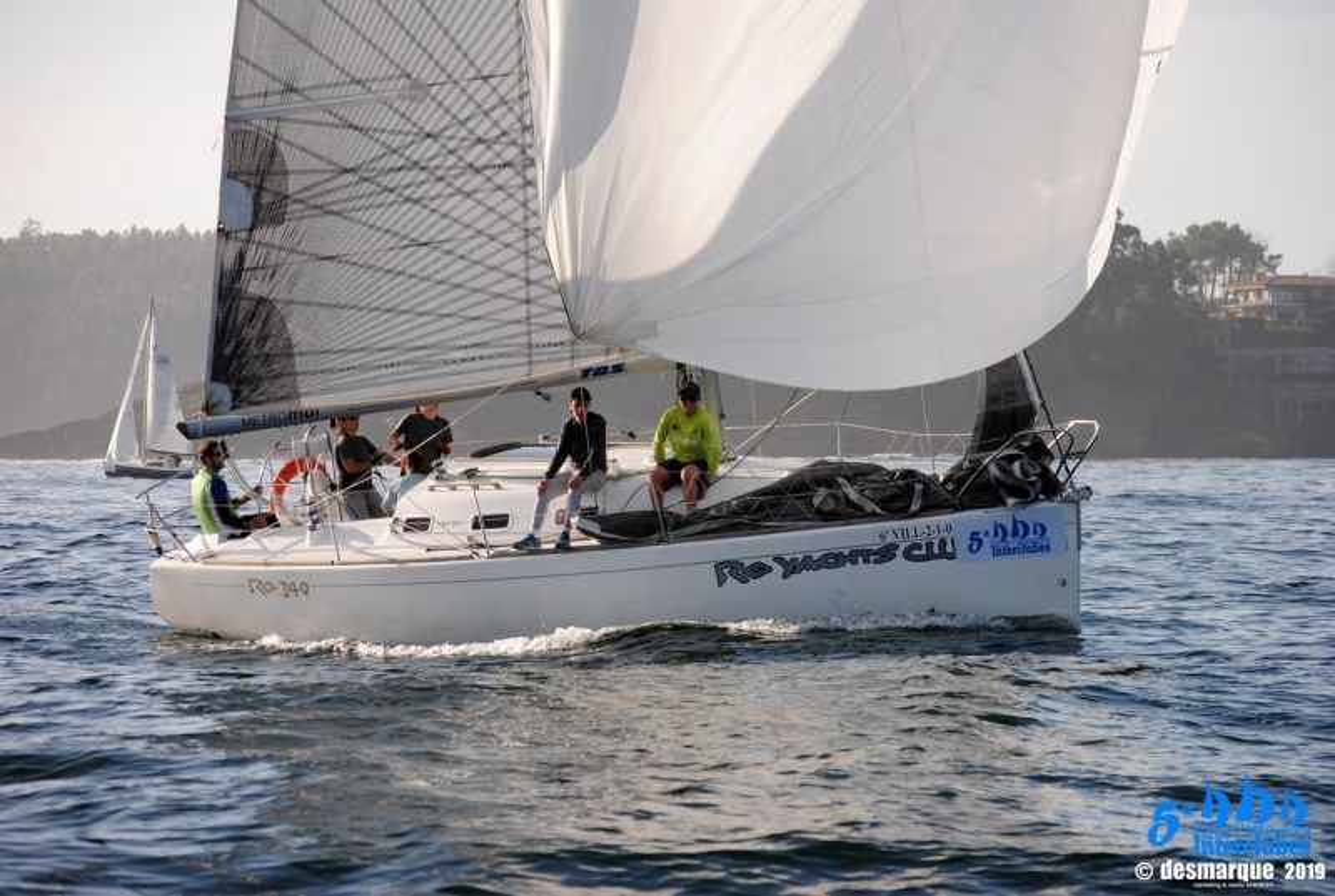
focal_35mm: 147
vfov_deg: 9.4
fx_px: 5462
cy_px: 448
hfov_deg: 13.9
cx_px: 668
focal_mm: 98
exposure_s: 1/500
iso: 110
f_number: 5.6
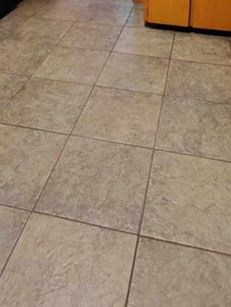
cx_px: 116
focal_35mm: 41
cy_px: -53
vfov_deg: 36.4
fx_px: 365
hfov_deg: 35.2
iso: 160
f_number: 2.2
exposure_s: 1/60
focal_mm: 1.64
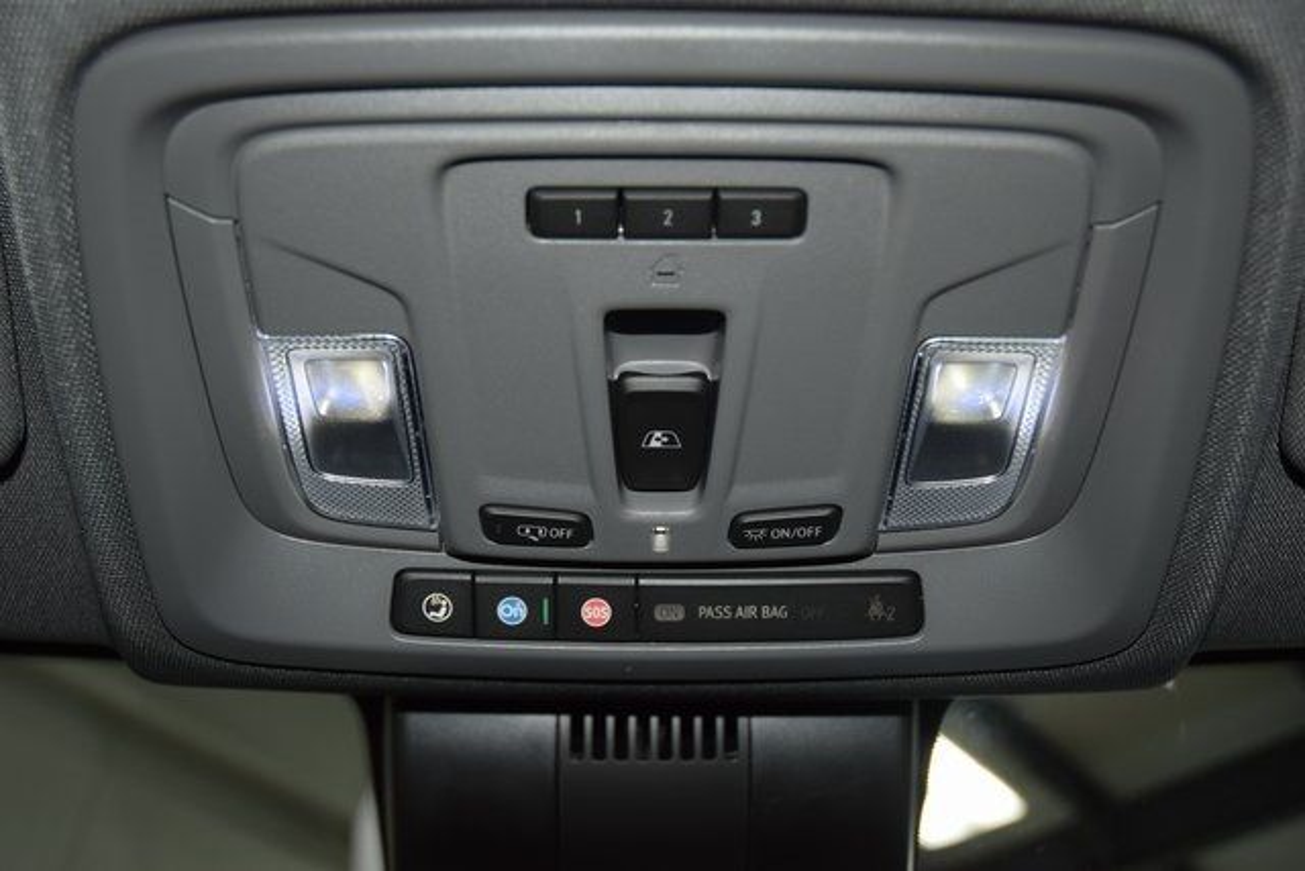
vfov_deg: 35.5
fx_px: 1360
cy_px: 436
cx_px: 652
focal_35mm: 38
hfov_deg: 51.3
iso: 500
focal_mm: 25
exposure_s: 1/125
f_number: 3.8
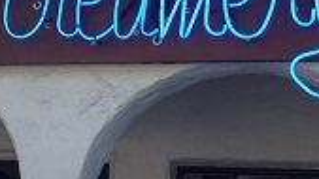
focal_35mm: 113
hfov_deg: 18.4
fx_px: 956
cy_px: 22
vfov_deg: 10.7
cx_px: -17
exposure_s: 1/445
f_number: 2.4
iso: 50
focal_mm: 4.28
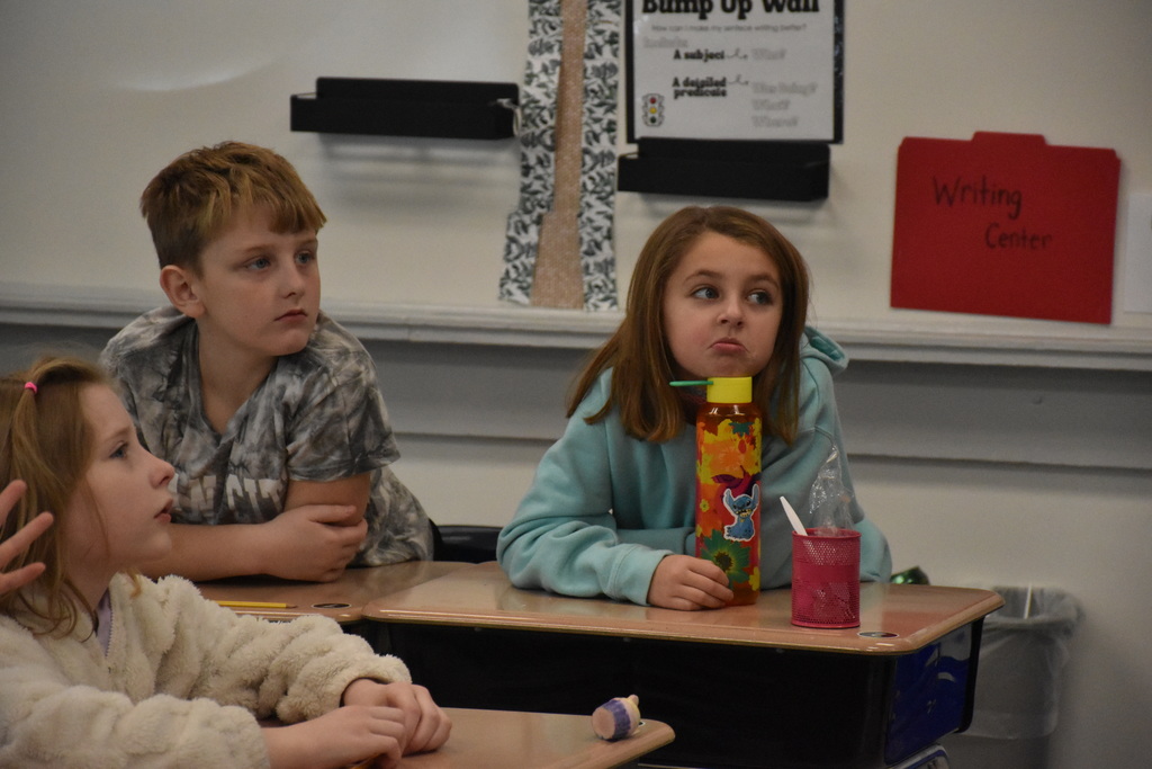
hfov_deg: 12.2
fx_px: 5376
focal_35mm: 168
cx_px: 576
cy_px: 384
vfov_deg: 8.2
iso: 5000
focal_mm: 112
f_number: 5.6
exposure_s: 1/320
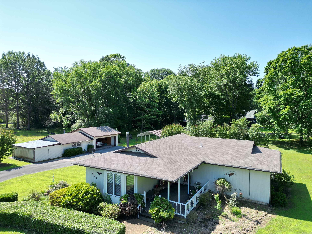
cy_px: 117
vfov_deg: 56.8
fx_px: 216
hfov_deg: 71.6
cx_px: 156
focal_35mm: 24
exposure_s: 1/2500
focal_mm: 6.72
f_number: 1.7
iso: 100
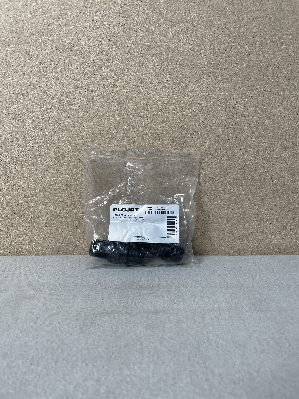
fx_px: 299
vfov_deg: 67.3
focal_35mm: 26
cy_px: 200
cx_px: 150
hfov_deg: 53.1
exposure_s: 1/100
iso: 40
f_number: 1.6
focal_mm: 4.2
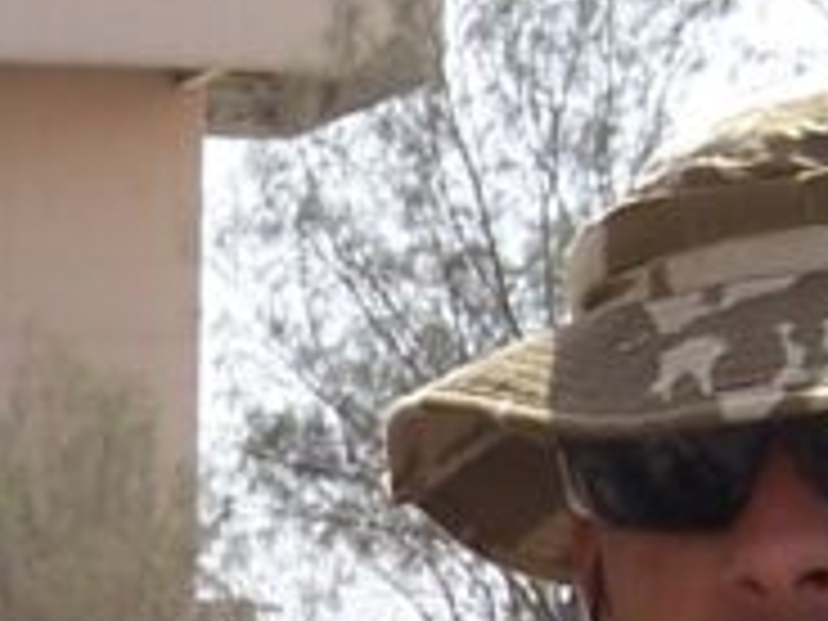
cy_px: 590
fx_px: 5621
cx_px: 32
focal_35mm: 235
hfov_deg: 8.4
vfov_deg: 6.3
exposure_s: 1/350
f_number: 4.8
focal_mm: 6
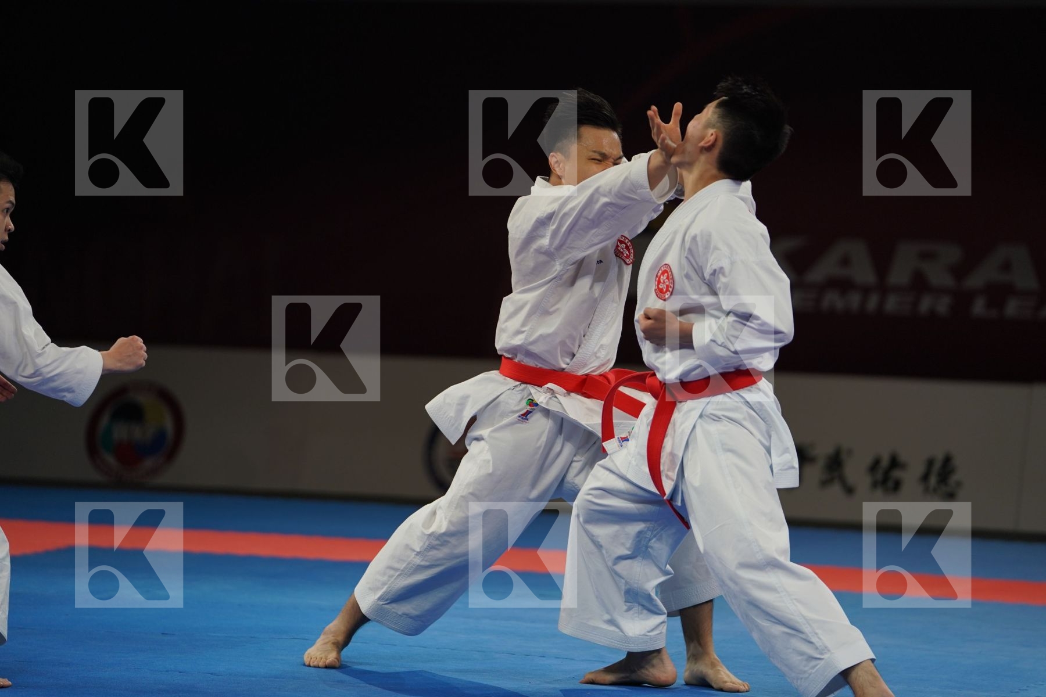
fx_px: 4678
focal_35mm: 161
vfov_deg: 8.5
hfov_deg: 12.8
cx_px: 523
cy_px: 348
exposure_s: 1/500
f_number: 2.8
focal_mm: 161
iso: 500
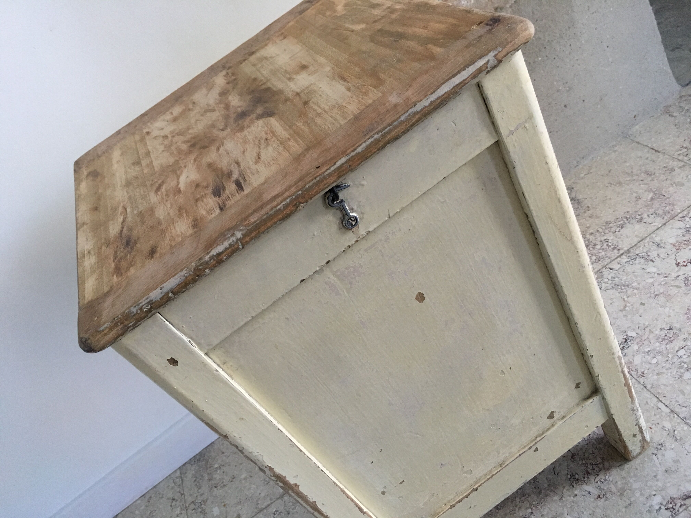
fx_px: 579
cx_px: 346
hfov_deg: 61.7
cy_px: 259
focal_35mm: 29
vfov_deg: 48.2
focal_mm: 4.15
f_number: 2.2
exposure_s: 1/33
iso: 200
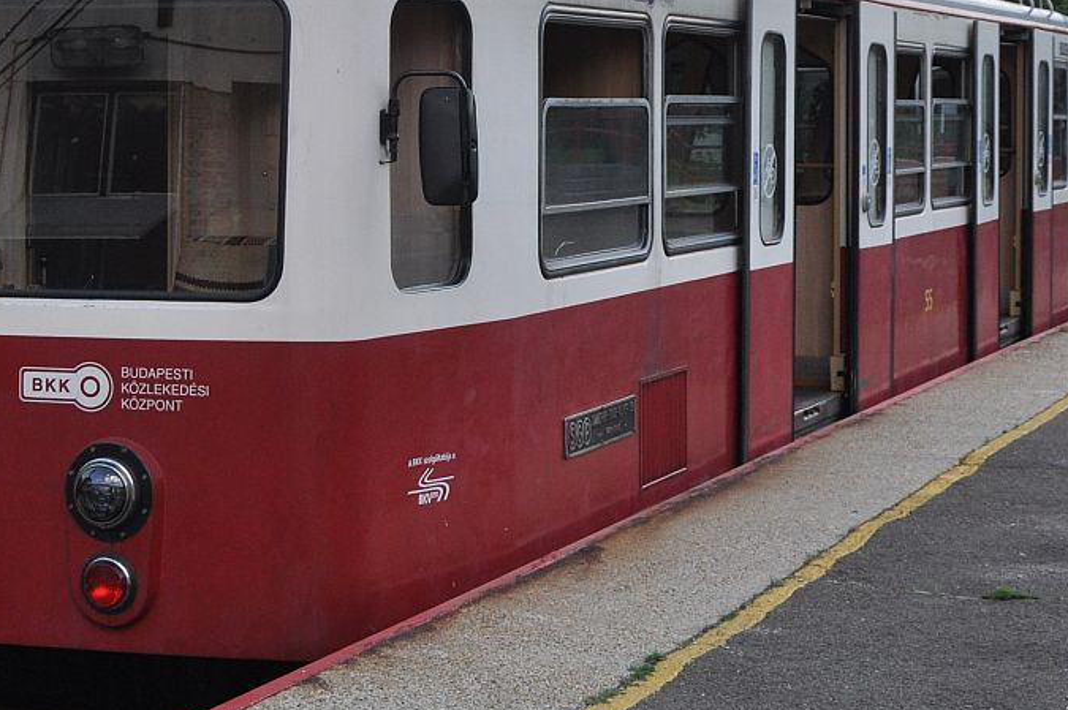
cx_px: 368
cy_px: 30
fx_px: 2609
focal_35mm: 88
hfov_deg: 23.1
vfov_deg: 15.3
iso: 450
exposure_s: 1/1000
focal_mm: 28
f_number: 4
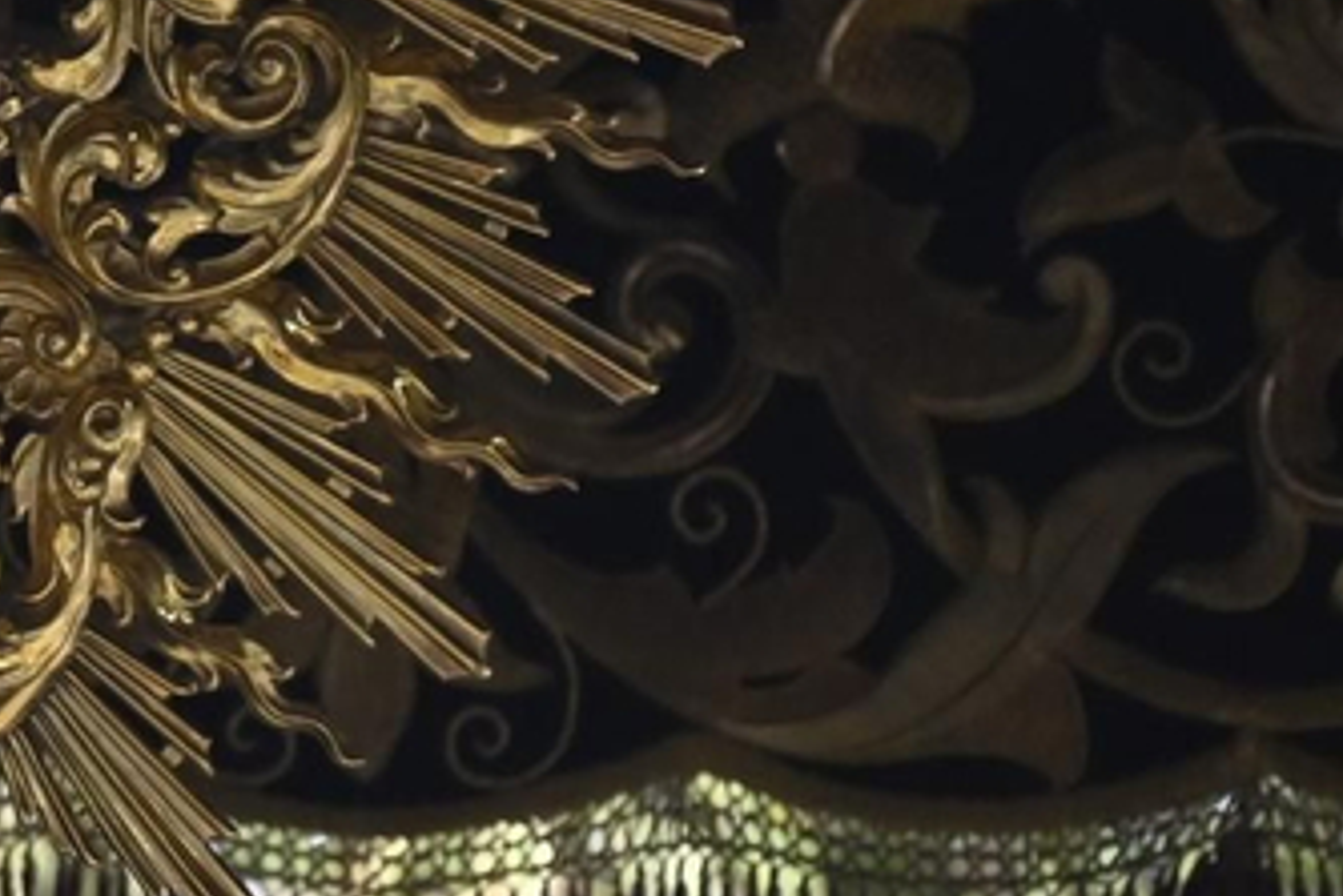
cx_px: -1496
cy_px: 1667
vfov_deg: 1.1
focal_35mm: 1220
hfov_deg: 1.7
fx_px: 45530
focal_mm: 170
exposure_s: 1/400
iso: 640
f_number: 6.3
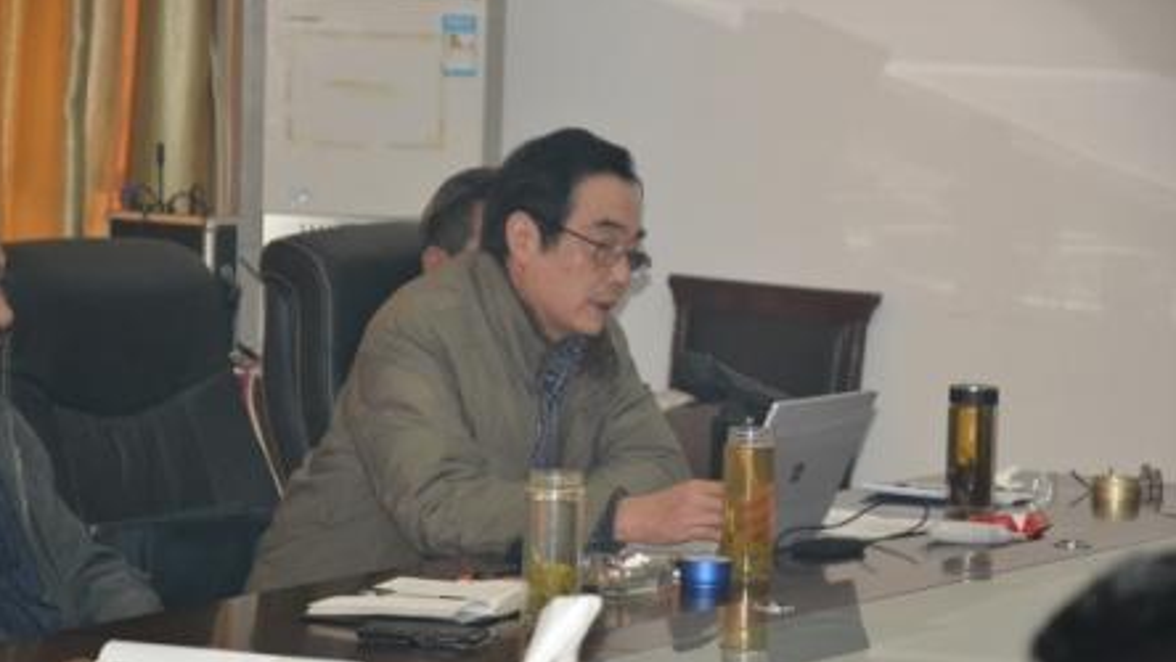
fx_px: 5194
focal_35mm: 167
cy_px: 388
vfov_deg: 7.3
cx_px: 588
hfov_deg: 12.9
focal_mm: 105
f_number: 5.6
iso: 3200
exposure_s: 1/60
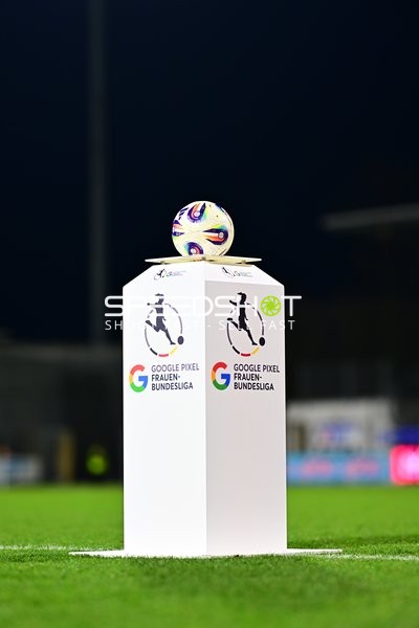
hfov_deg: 10.2
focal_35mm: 135
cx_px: 210
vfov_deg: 15.2
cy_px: 314
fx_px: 2357
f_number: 1.8
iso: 1000
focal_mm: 135
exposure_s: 1/1000
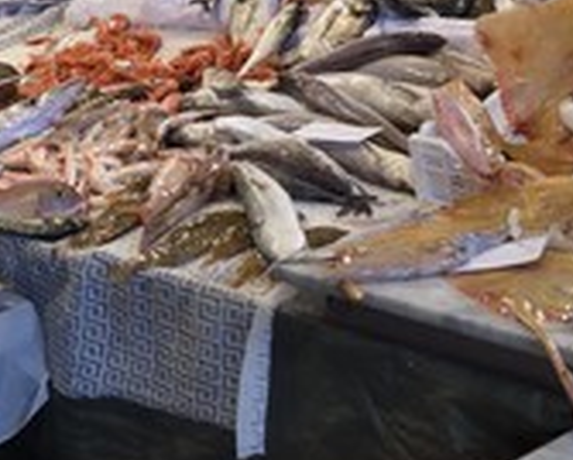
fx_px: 1443
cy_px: 0
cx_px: 3
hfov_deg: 21.7
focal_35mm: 85
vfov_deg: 17.7
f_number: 5
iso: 800
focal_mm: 36
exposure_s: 1/100
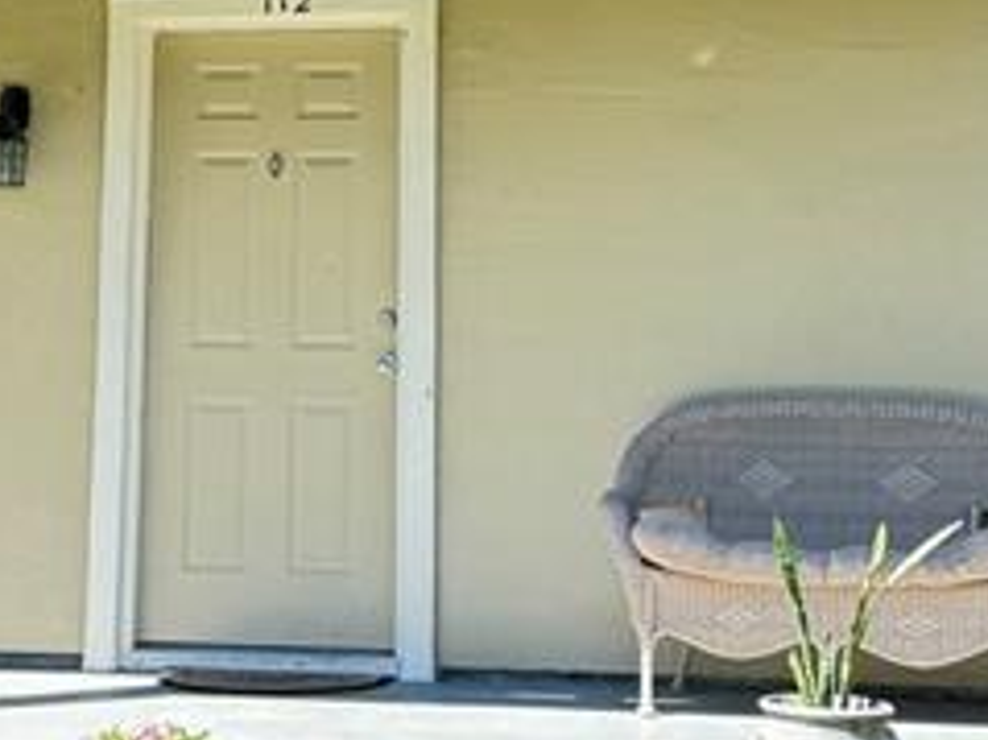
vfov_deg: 13.6
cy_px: -310
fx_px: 2938
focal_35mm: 103
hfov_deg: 19.1
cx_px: 376
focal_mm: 6.86
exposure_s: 1/439
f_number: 1.78
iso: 80
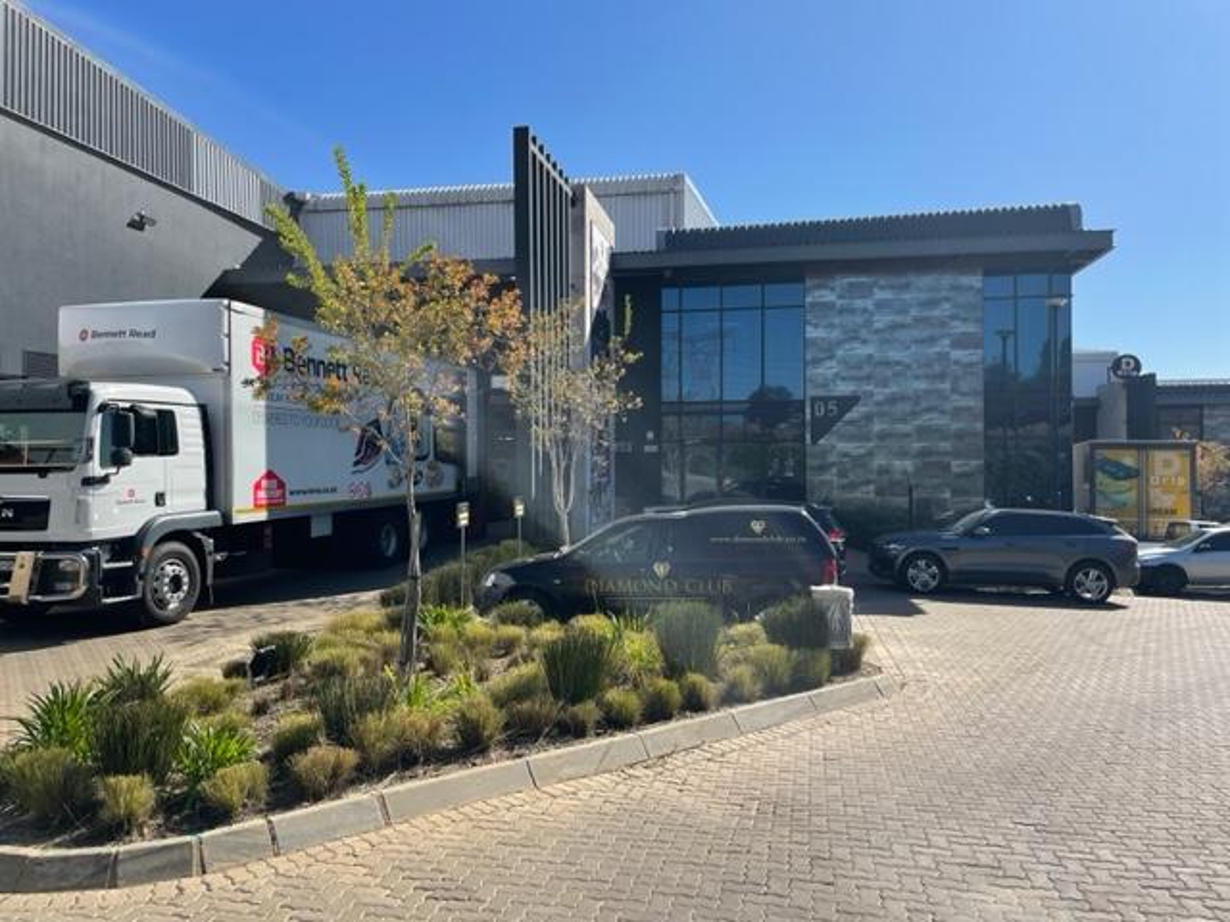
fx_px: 924
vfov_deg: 53.1
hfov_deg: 67.3
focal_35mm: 26
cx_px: 615
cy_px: 461
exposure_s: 1/3040
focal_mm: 4.2
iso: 32
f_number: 1.6
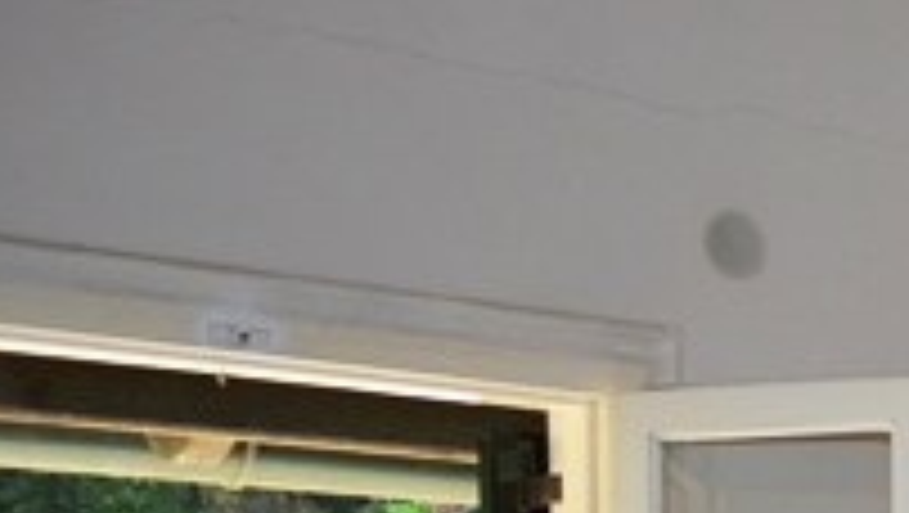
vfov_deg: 9.9
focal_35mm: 112
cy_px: 1114
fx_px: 2702
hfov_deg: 15.5
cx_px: 1778
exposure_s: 1/125
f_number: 4
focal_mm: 18
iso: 250
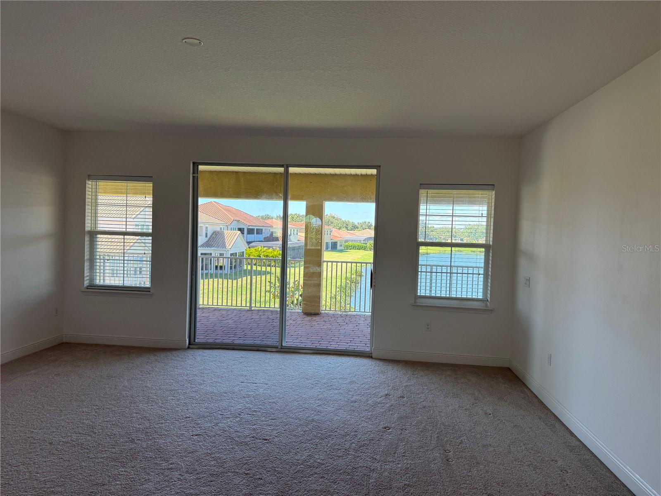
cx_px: 330
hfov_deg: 71.6
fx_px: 458
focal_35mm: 24
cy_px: 248
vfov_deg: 56.8
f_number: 1.78
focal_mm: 6.76
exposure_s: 1/279
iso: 100
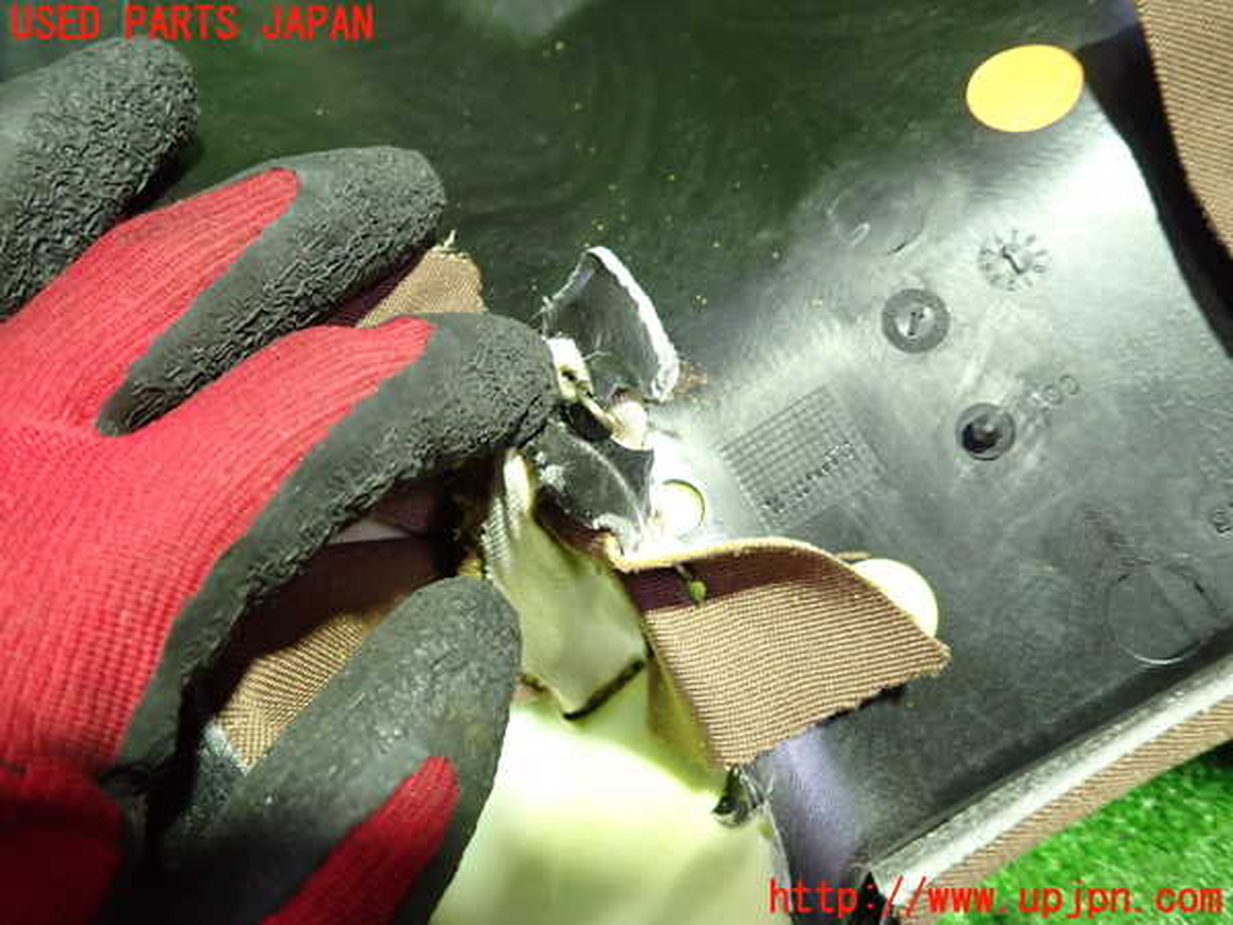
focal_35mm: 25
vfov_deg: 54.9
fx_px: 890
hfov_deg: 69.4
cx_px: 616
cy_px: 462
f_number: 2
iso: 500
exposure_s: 1/30
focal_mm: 4.5
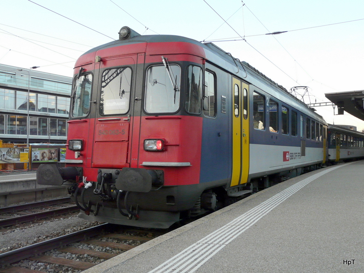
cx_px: 182
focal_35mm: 34
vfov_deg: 41.8
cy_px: 136
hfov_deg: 54.0
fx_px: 358
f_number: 2.8
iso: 160
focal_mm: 5.6
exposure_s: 1/160
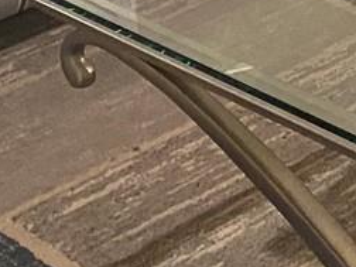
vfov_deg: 8.1
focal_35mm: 165
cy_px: -417
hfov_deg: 9.8
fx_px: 1697
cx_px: 990
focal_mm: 4.25
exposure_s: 1/60
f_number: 1.8
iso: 320
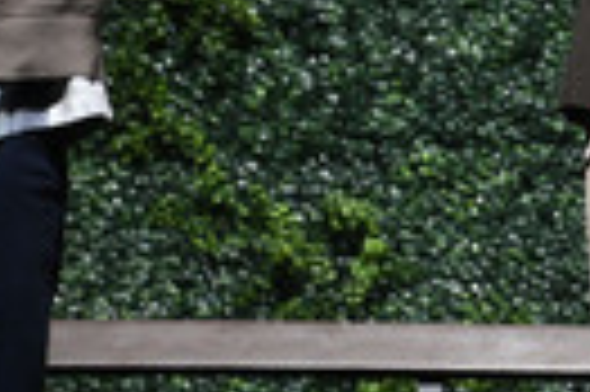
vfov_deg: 1.9
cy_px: -266
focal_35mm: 722
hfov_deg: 2.9
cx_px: 516
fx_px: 11818
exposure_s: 1/250
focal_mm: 210
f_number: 5.6
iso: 4000
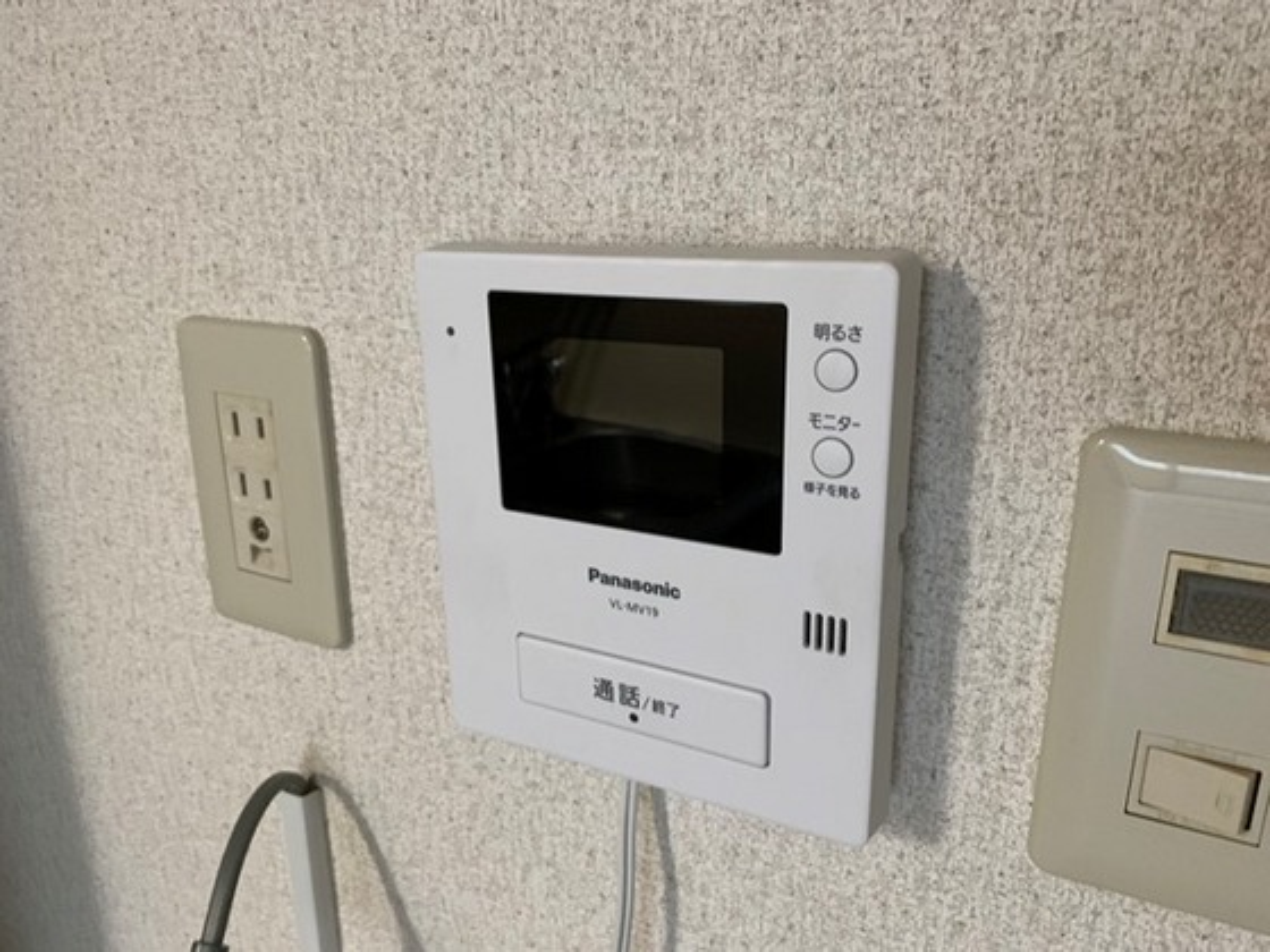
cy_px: 476
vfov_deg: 53.1
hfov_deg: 67.3
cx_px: 635
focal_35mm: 26
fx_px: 954
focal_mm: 4.25
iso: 320
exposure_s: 1/60
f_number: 1.8
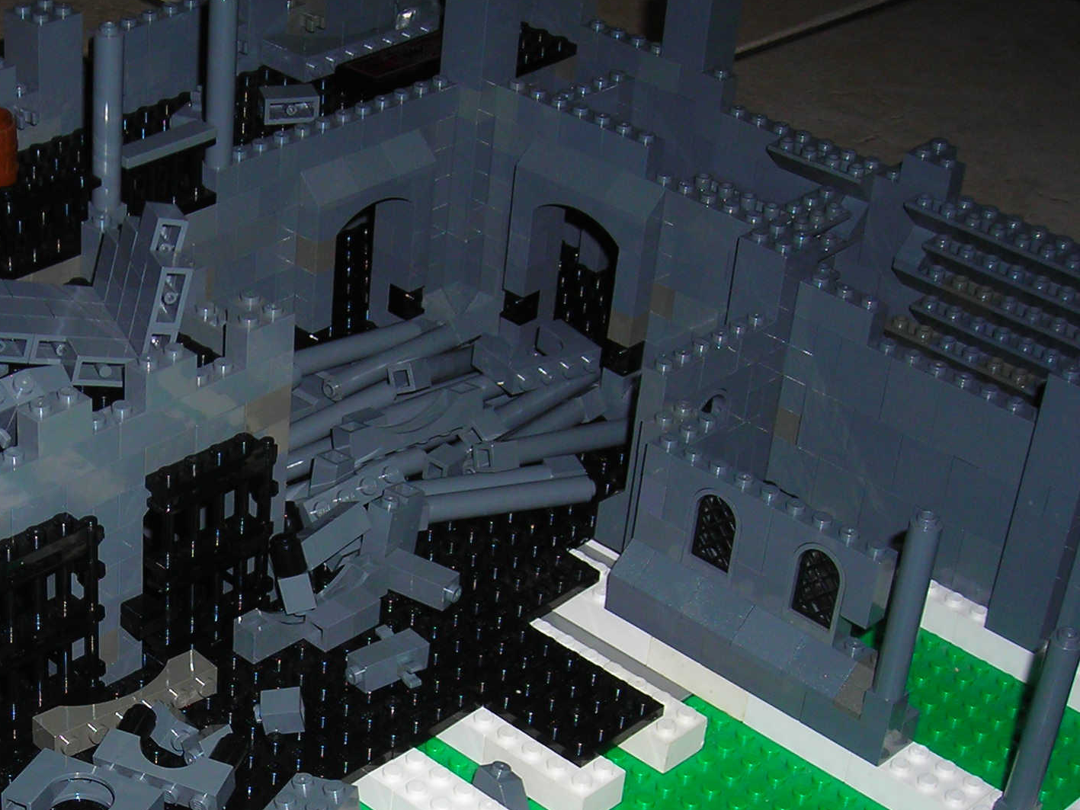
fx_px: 2340
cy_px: 732
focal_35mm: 75
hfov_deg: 25.3
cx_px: 141
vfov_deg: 19.3
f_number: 3.3
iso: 50
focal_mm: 6.8
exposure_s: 1/60.1
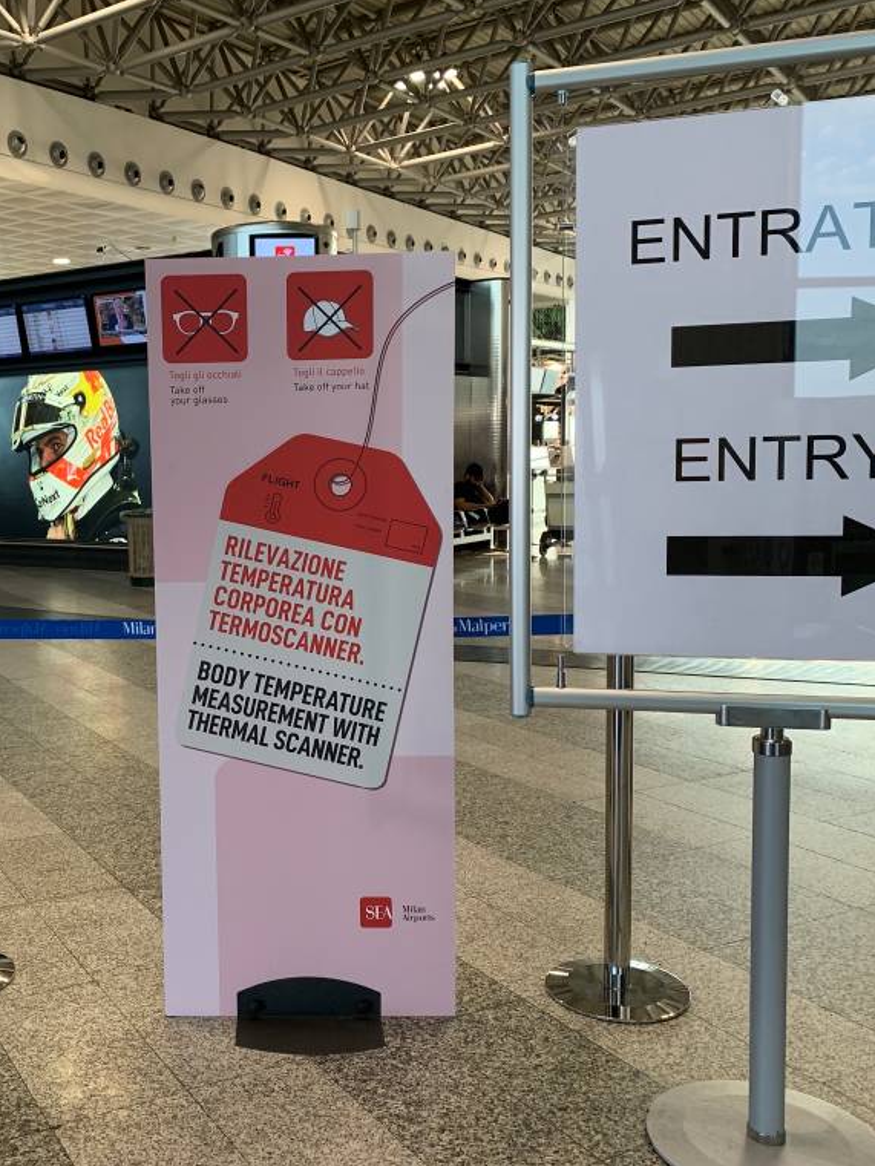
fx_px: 1179
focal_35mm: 35
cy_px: 579
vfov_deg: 52.6
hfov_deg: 39.8
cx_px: 242
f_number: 1.8
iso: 80
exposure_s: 1/100
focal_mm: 4.25
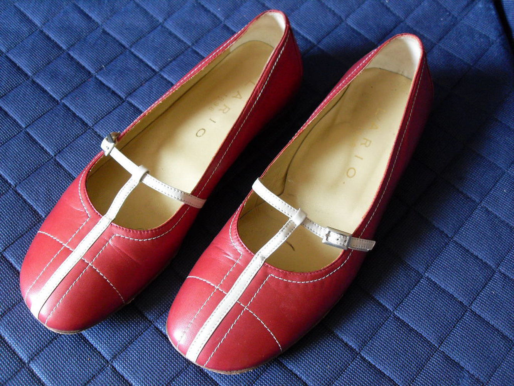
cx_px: 257
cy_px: 193
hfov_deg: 50.1
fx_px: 549
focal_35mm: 37
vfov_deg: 38.7
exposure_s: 1/30
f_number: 2.8
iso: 200
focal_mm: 6.3
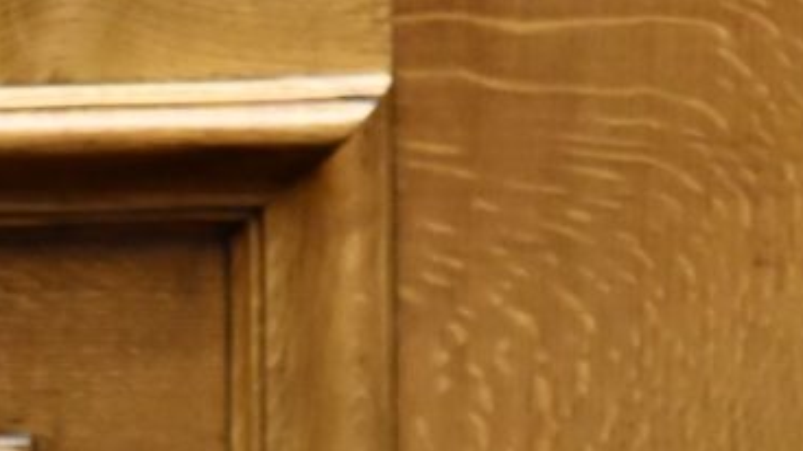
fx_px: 46053
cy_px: 754
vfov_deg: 0.6
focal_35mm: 2164
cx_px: -424
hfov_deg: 1.0
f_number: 6
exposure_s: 1/250
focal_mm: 370
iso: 4500
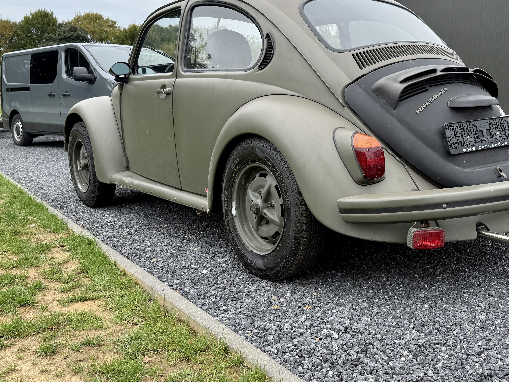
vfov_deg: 38.6
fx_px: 544
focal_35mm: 37
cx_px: 325
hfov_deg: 49.5
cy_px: 168
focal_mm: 6.76
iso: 80
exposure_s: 1/1437
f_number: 1.78
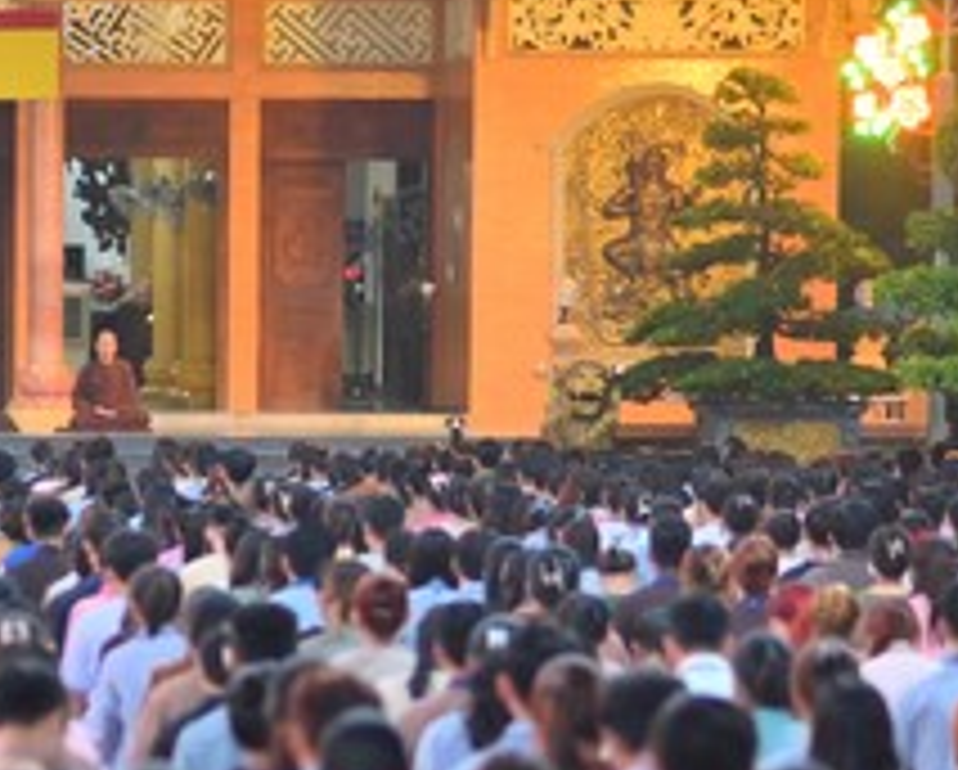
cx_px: -220
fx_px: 6899
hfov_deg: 7.9
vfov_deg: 6.3
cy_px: 903
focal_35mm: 243
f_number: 2.2
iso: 1250
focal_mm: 85
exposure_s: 1/125
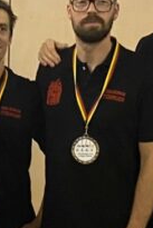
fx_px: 605
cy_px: 234
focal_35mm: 95
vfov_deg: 20.7
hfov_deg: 13.7
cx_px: -61
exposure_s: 1/33
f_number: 1.8
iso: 500
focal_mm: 4.25
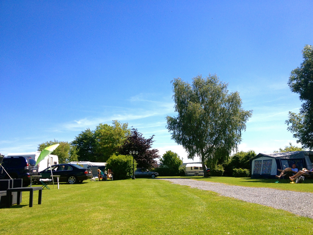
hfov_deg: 52.6
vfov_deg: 40.7
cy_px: 118
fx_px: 316
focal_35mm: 35
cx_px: 156
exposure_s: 1/1534
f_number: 2.4
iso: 50
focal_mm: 4.28
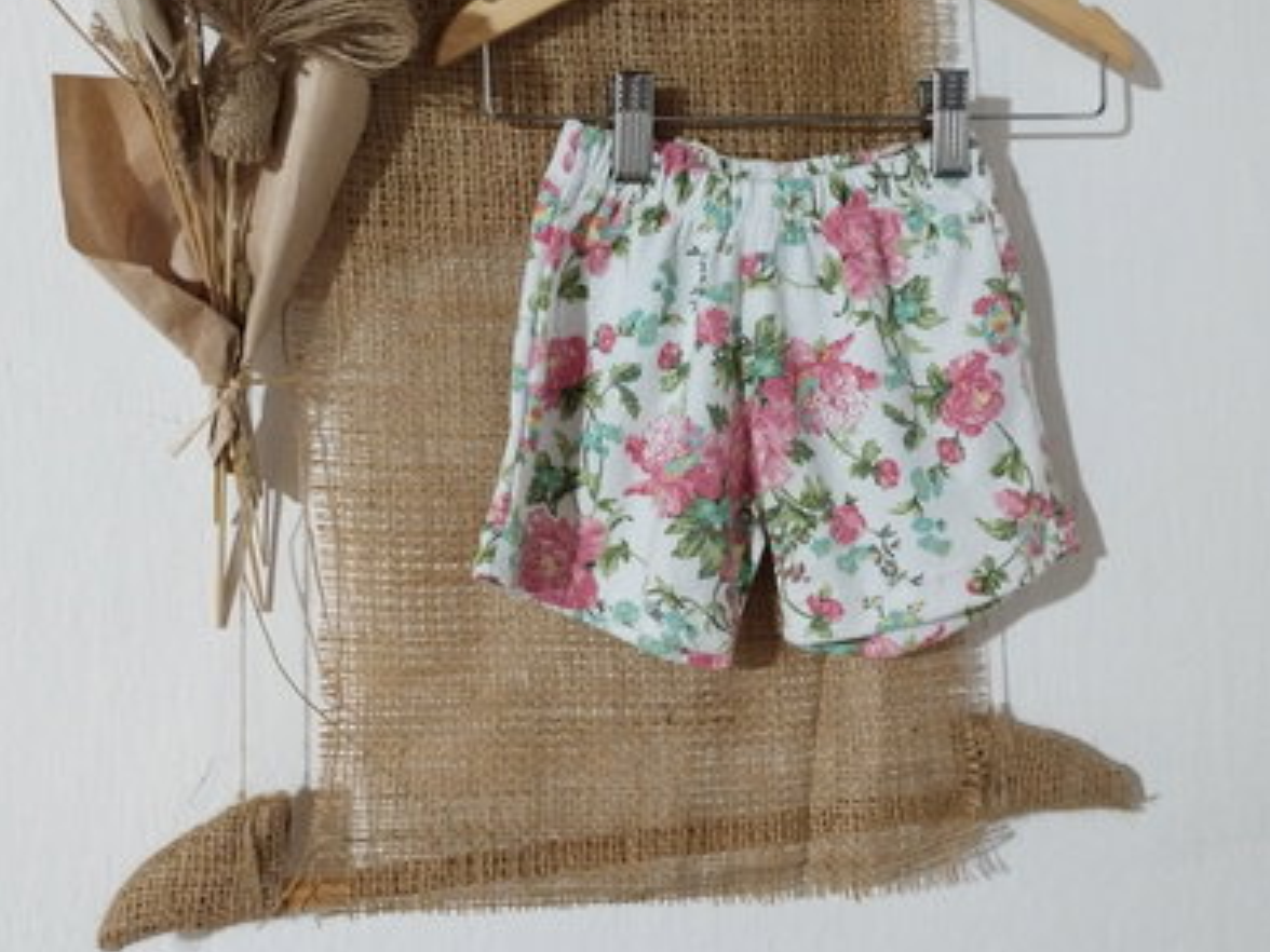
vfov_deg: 37.0
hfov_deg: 49.0
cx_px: 638
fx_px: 1394
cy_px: 264
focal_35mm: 38
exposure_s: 1/20
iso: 2175
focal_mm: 4.27
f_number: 1.8
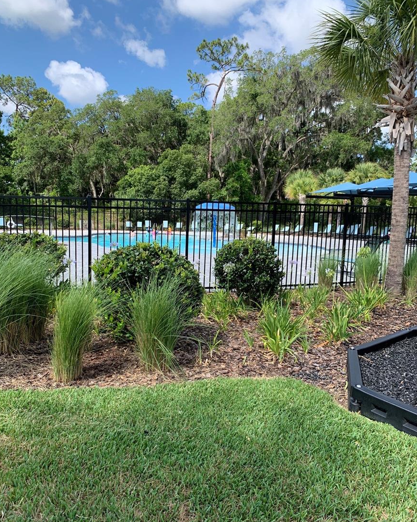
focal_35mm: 28
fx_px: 432
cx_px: 203
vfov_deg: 62.2
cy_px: 278
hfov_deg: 51.5
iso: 25
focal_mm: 4.25
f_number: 1.8
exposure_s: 1/919
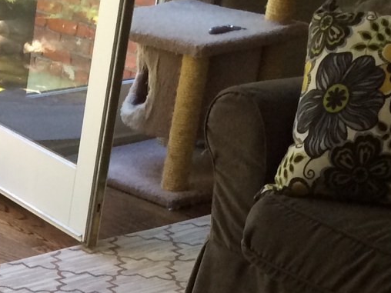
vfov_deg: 11.3
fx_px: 1367
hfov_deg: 15.3
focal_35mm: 121
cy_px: 546
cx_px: -159
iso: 50
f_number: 2.2
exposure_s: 1/30
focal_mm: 4.12
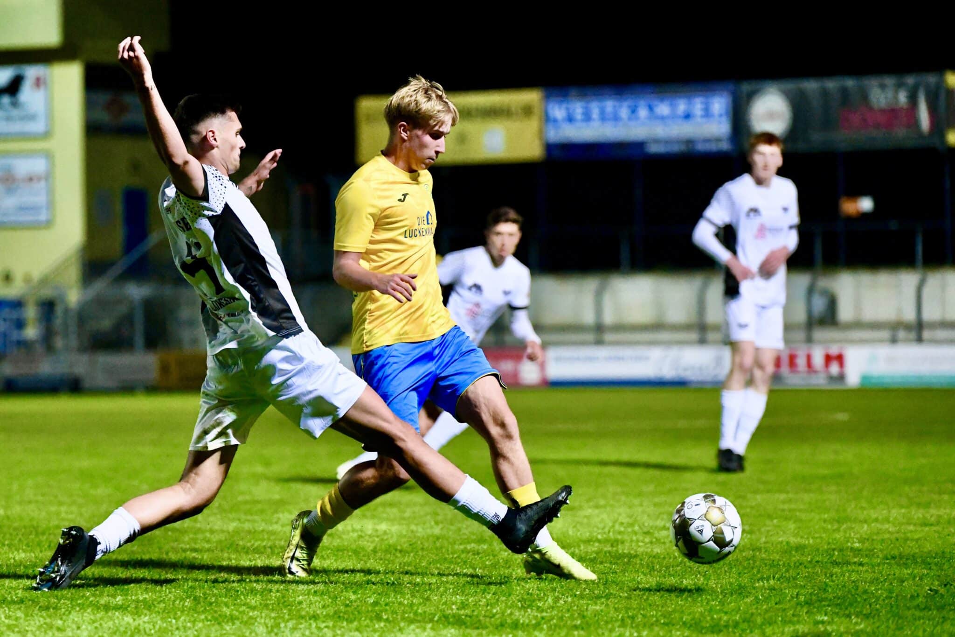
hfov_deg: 15.2
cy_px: 318
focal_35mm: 135
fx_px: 3581
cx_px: 478
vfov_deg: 10.2
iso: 8000
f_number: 2.8
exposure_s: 1/1600
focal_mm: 135
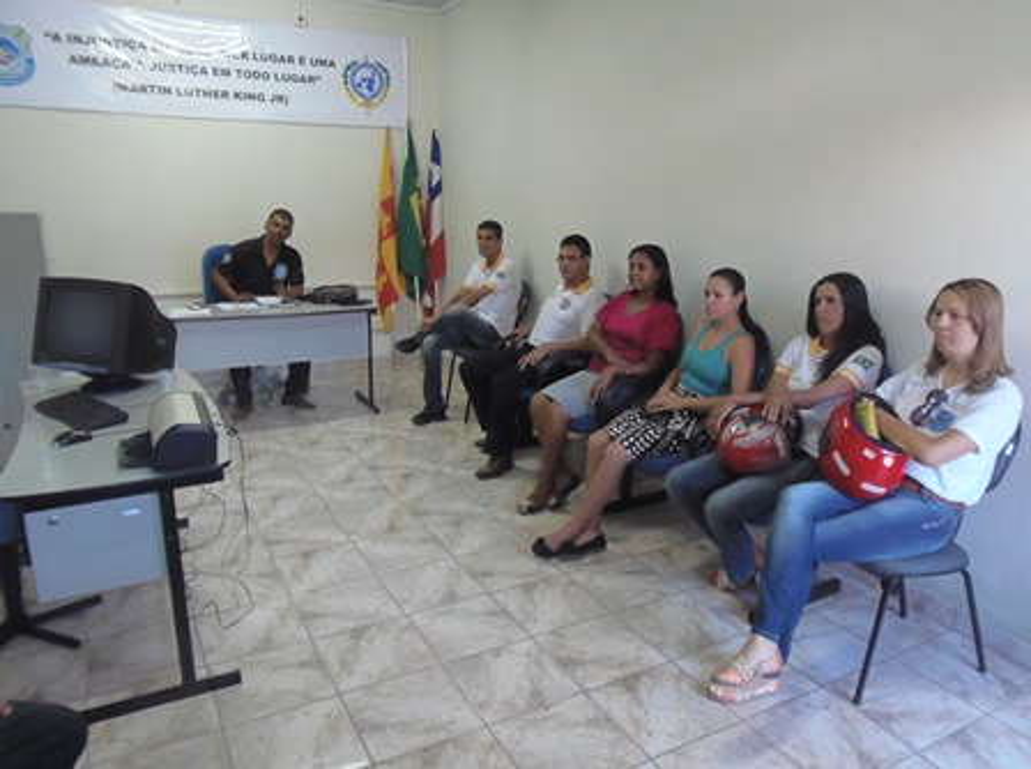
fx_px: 713
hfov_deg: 71.7
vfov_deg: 56.6
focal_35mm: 24
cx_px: 516
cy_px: 384
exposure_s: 1/30
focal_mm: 4.3
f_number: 2.9
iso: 200
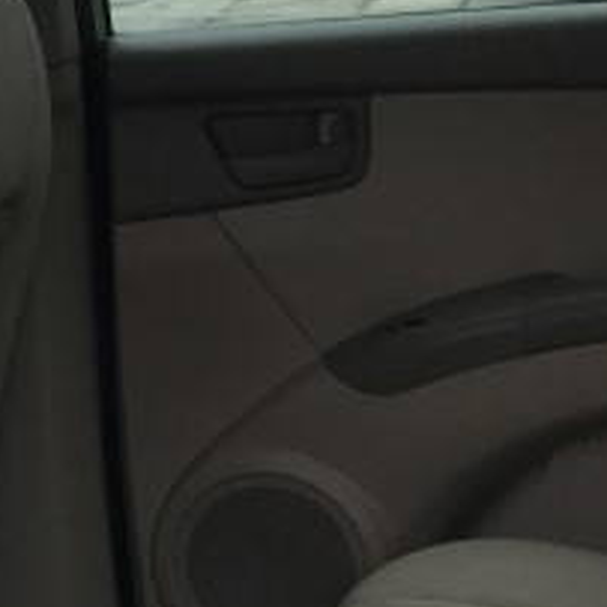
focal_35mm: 129
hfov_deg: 13.4
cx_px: 601
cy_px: 652
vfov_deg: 13.3
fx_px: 2559
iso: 50
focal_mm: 4.15
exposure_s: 1/30
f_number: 2.2
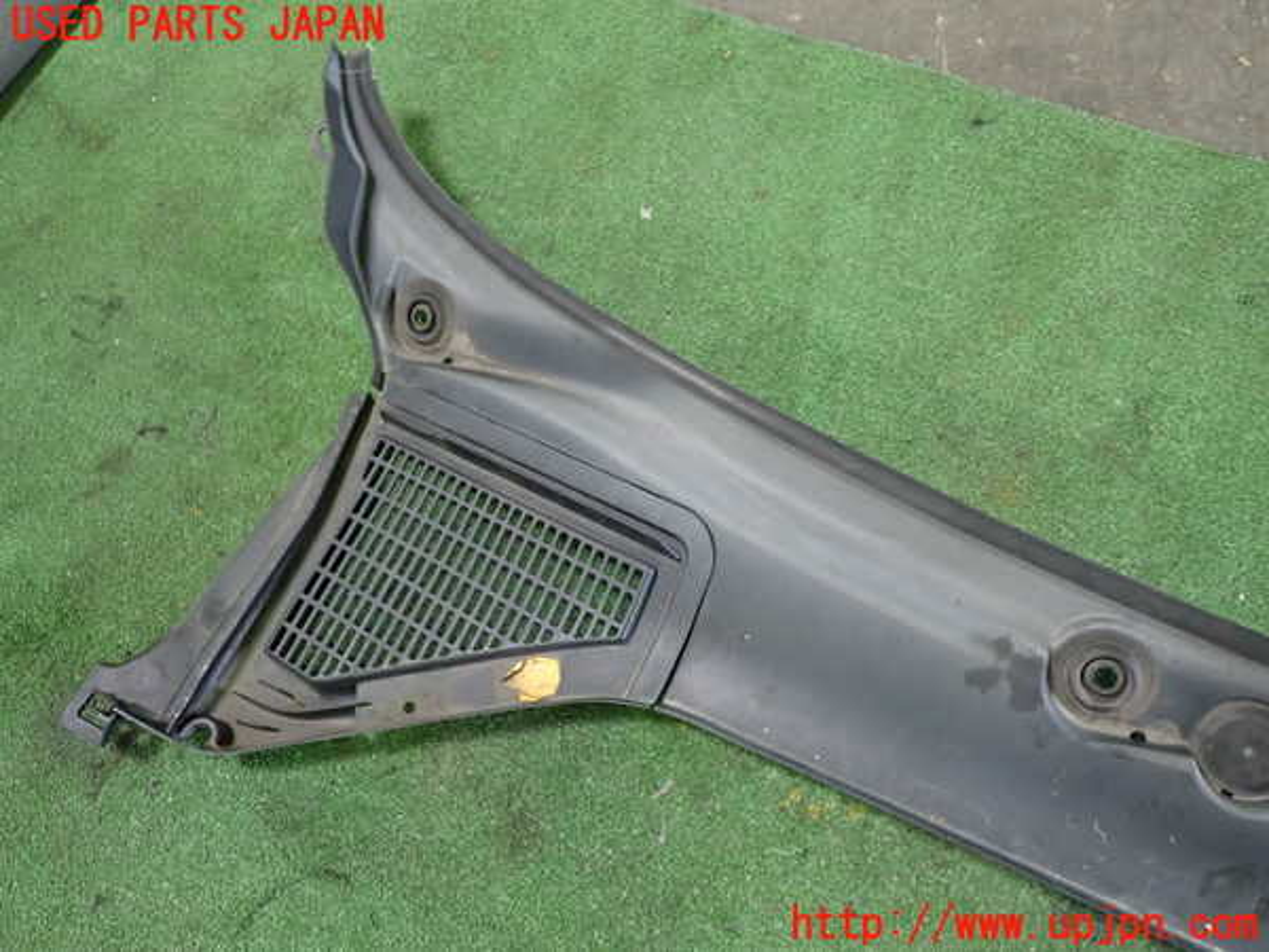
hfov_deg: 60.0
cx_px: 634
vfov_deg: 46.8
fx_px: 1100
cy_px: 476
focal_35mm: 30
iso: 400
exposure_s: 1/30
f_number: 2.3
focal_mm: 5.4
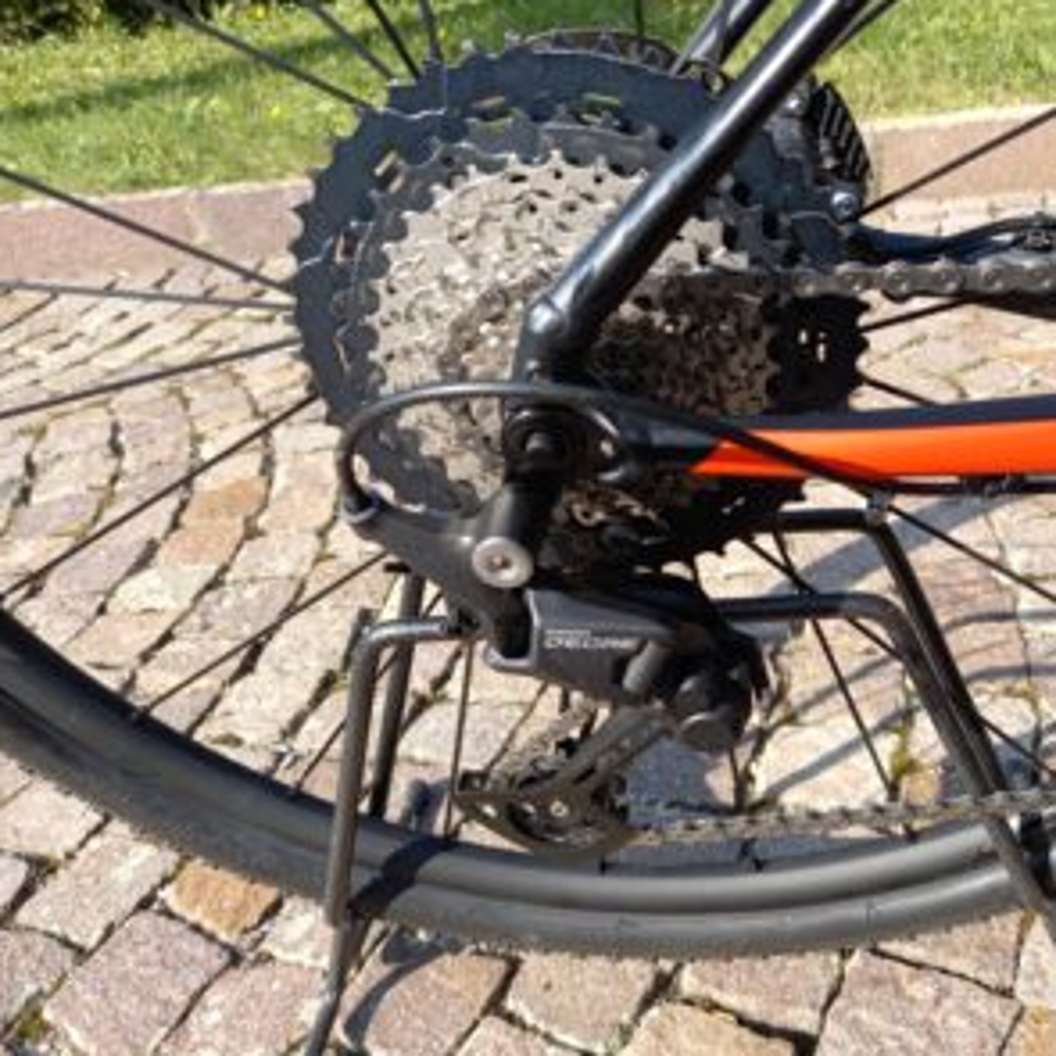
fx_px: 1035
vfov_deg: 54.0
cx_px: 705
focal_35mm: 30
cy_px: 530
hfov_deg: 53.0
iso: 25
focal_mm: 4.6
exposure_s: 1/242
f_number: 2
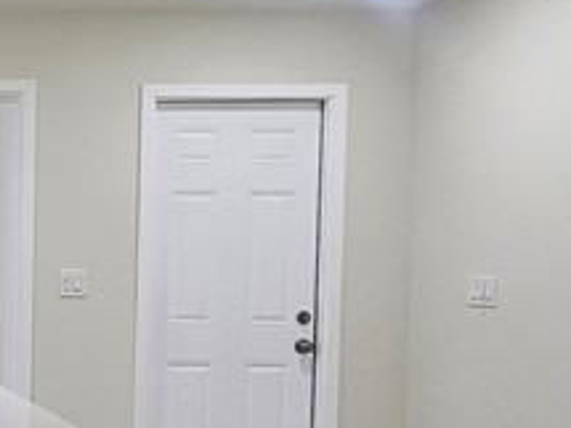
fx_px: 1022
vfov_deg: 23.5
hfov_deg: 23.3
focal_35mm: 62
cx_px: -343
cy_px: 279
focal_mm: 2.2
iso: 250
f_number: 2.2
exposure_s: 1/60
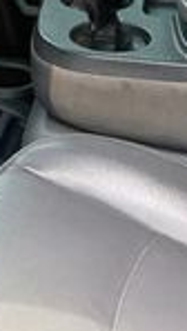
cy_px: -169
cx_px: 2
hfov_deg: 10.7
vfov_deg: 17.2
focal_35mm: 112
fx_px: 986
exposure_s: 1/689
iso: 100
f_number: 1.78
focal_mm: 6.76
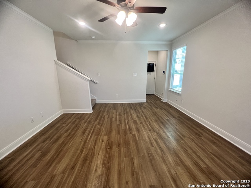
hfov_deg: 106.2
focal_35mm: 13
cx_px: 126
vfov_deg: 89.9
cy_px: 94
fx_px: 94
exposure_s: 1/120
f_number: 1.8
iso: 200
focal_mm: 1.57
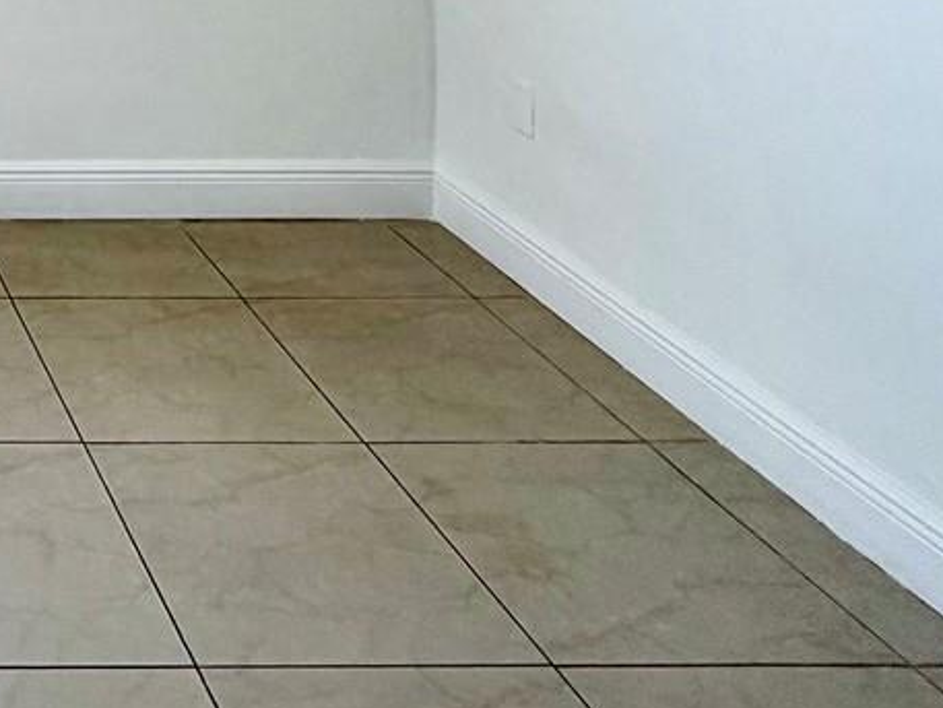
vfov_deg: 23.7
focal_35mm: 49
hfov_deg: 29.9
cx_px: -320
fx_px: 1335
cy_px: -353
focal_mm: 2.22
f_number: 2.2
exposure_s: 1/121
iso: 50
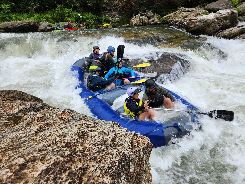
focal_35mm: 23
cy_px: 92
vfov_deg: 58.9
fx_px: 163
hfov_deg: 73.9
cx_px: 122
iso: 20
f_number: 1.8
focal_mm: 5.4
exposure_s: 1/398
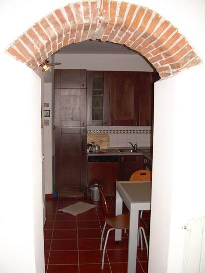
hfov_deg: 37.7
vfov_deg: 49.0
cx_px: 102
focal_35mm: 38
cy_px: 136
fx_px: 300
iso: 168
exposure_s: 1/60
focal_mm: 6.3
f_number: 2.8
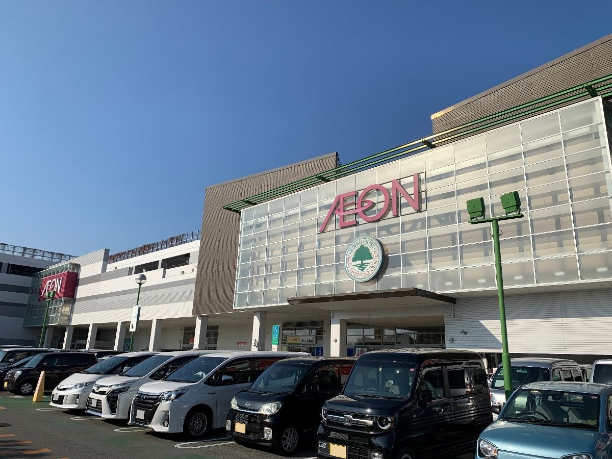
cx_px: 306
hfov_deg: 67.3
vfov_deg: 53.1
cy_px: 230
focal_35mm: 26
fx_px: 460
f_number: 1.8
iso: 25
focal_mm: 4.25
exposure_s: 1/4274
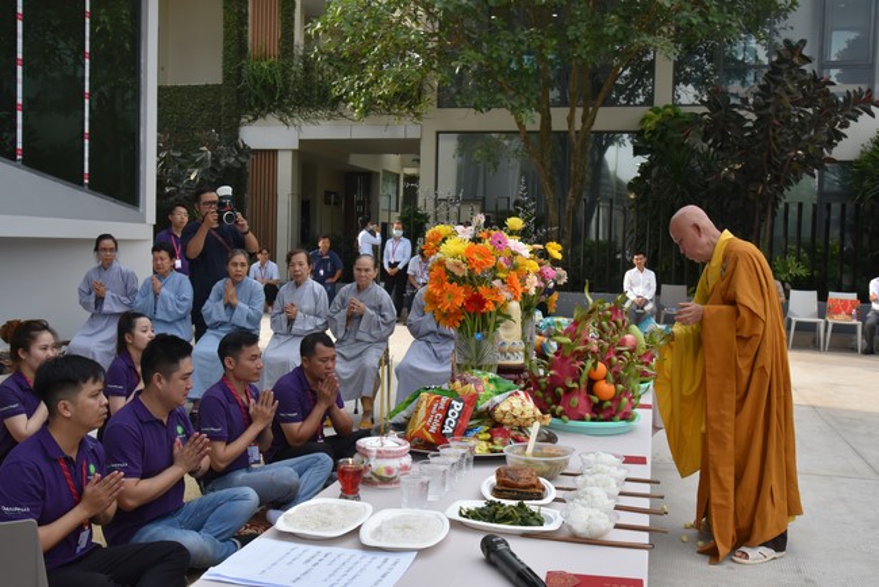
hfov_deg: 50.7
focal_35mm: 38
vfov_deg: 35.1
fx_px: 928
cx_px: 440
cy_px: 294
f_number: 10
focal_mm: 38
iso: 1600
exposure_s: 1/400
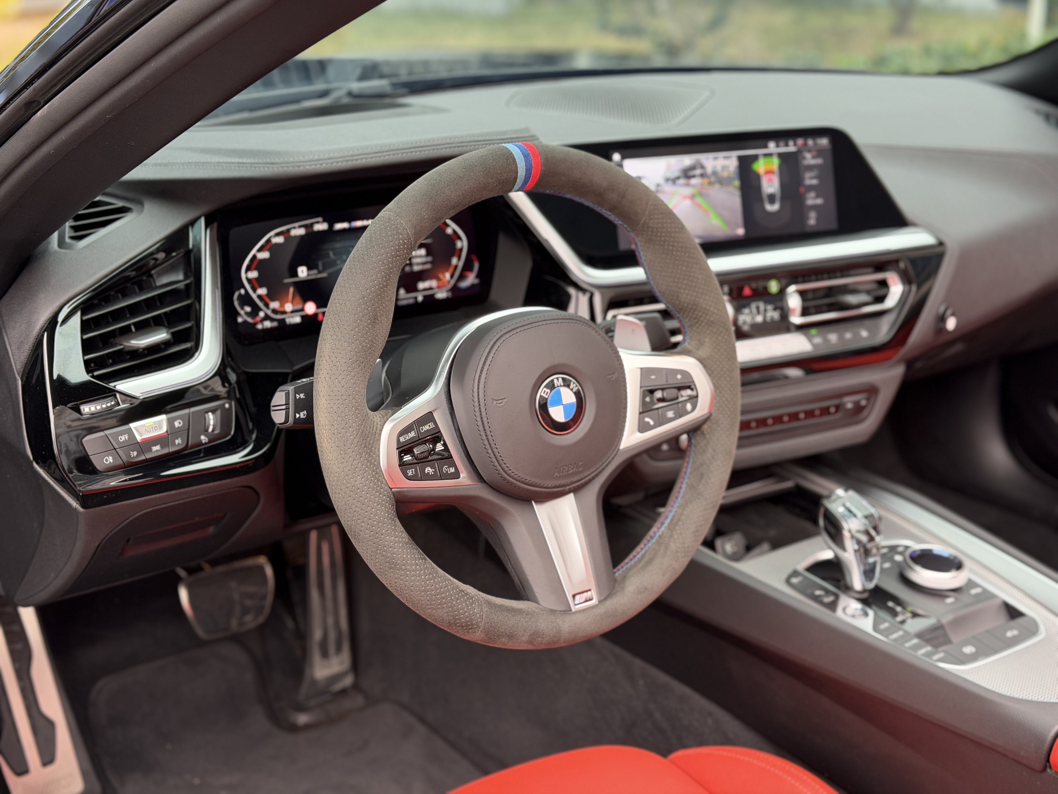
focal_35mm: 48
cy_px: 397
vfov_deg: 30.3
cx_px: 529
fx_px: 1467
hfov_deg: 39.7
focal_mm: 6.76
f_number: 1.78
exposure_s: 1/115
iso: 125
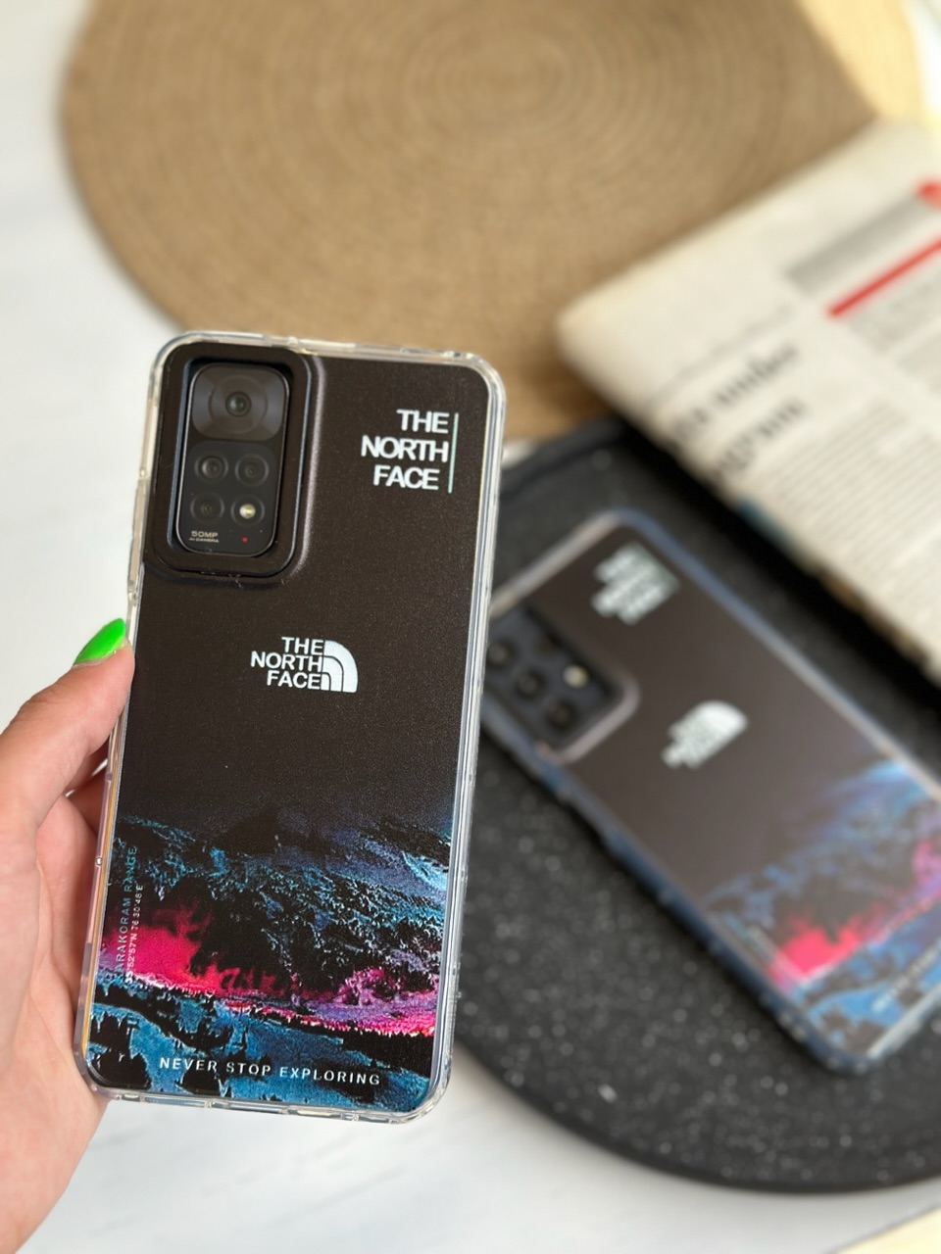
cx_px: 470
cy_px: 627
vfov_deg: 39.7
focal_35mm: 48
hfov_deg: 30.3
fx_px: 1740
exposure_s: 1/785
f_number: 1.78
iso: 80
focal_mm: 6.86
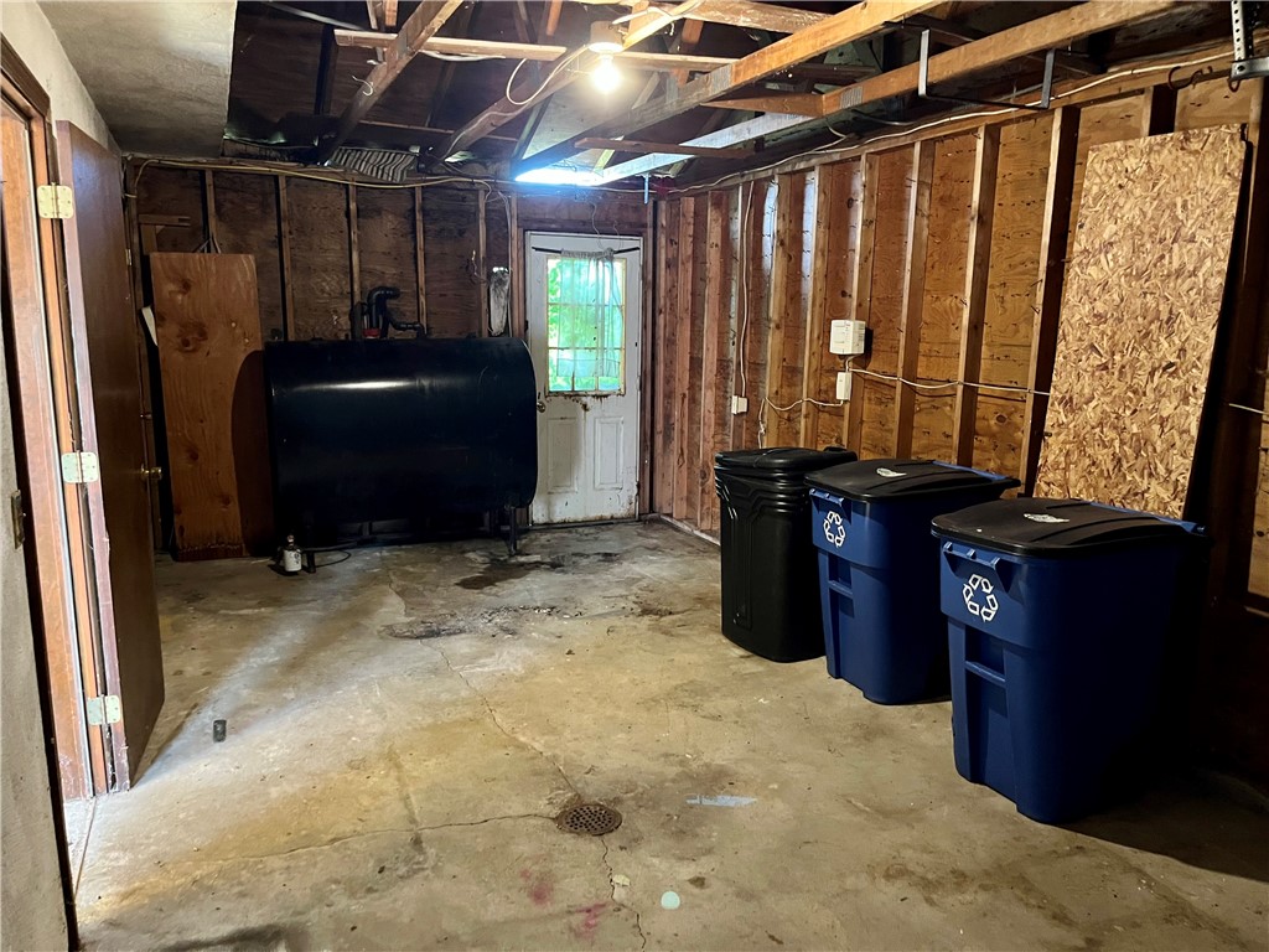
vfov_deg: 53.1
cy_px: 476
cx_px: 634
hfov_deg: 67.3
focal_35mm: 26
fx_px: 953
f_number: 1.6
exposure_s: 1/30
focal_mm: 5.1
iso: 640
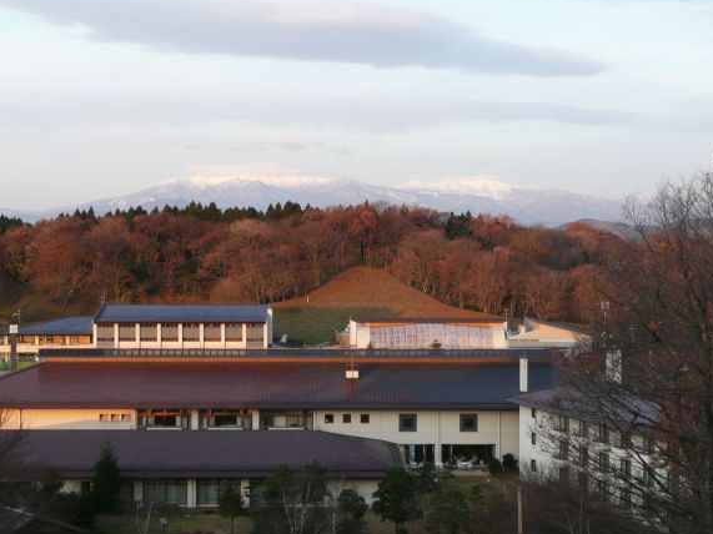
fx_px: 1339
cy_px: 262
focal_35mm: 65
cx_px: 320
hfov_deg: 29.8
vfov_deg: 22.6
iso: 100
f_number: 4.2
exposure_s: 1/80
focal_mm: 7.8
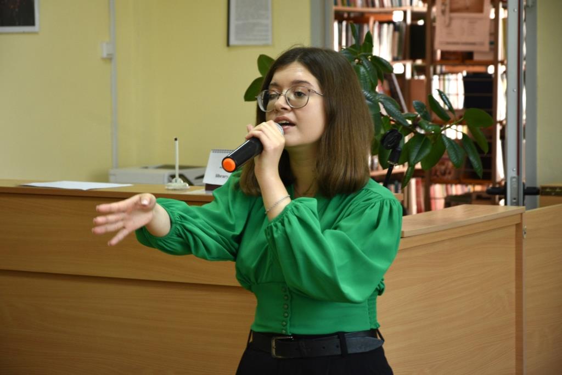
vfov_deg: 10.8
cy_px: 188
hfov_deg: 16.1
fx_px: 1991
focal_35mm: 128
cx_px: 281
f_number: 5.6
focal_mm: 85
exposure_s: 1/100
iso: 800
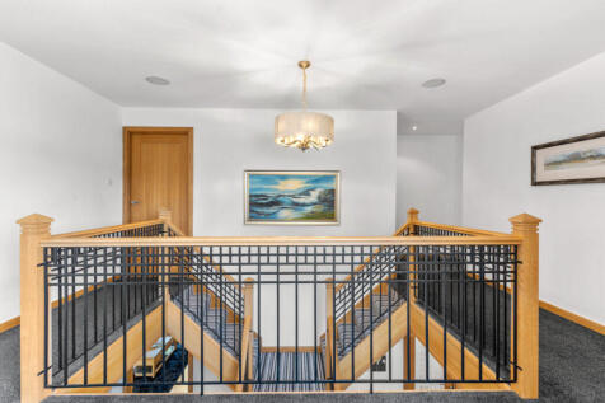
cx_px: 302
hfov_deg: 93.3
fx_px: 286
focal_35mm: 17
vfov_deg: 70.4
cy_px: 202
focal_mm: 17
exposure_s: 1/3
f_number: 8
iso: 320
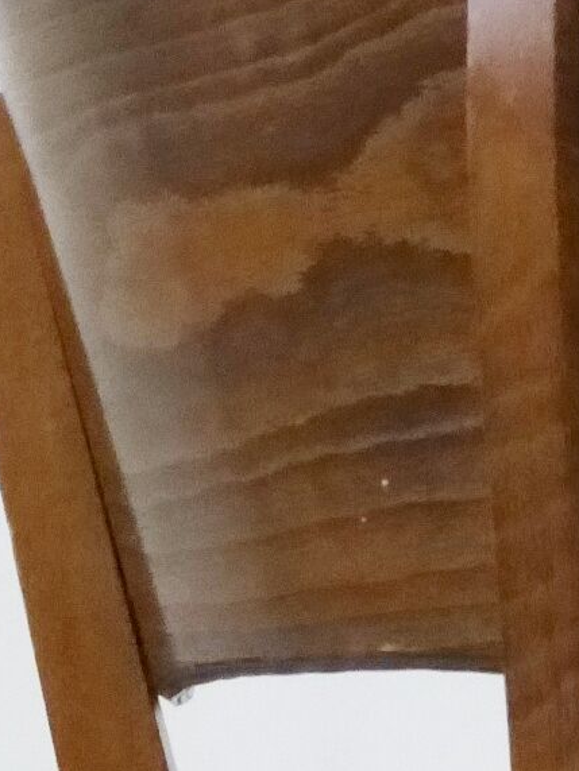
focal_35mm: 179
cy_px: 1368
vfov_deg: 10.4
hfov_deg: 8.1
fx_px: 3992
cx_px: 872
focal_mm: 6.9
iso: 800
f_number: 3.9
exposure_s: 1/60
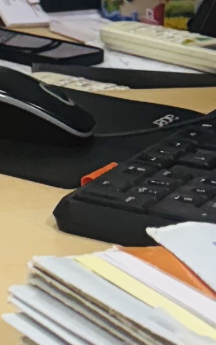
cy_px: -240
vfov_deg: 11.7
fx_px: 1582
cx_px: -526
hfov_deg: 6.7
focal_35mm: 168
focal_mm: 6.76
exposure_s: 1/100
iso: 200
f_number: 1.78
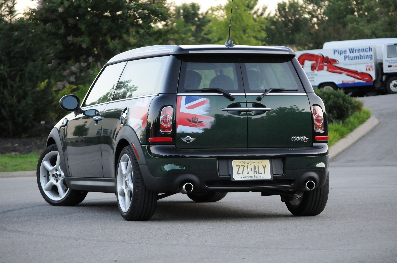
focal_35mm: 134
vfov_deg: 10.2
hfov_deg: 15.3
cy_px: 129
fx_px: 1476
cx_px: 200
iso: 2000
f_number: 5
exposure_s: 1/400
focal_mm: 86
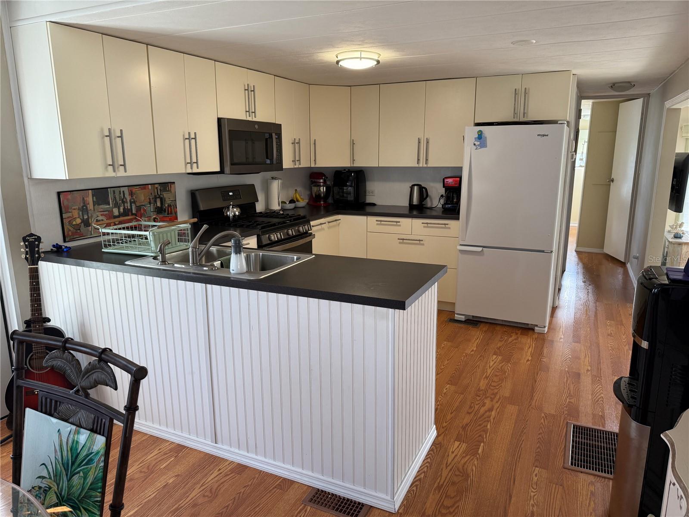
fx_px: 478
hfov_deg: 71.6
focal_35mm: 24
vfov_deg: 56.8
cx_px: 344
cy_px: 258
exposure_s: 1/120
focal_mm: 6.76
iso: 160
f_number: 1.78
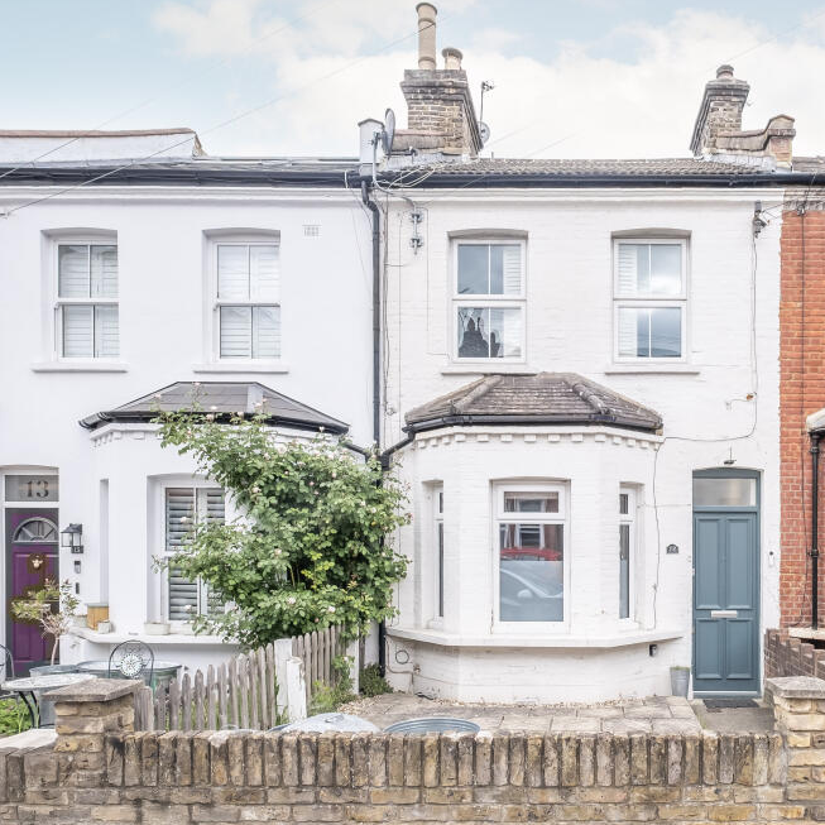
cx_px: 615
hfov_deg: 70.0
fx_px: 539
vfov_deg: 74.8
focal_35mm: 20
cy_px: 419
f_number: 8
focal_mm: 10
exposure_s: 1/60
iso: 250
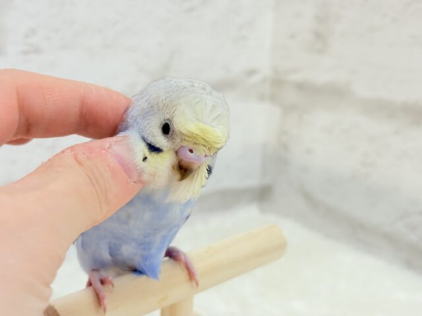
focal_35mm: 52
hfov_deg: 36.8
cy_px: 158
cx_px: 211
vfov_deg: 28.0
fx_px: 634
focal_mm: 5.96
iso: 80
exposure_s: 1/100
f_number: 1.6
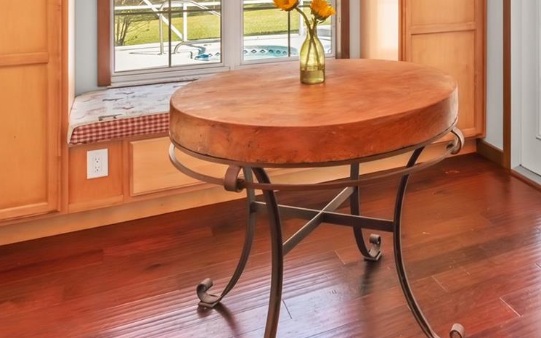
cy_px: -32
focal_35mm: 36
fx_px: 532
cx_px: 414
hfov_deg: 51.3
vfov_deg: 31.4
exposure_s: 1/15
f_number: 9
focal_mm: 11
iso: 250
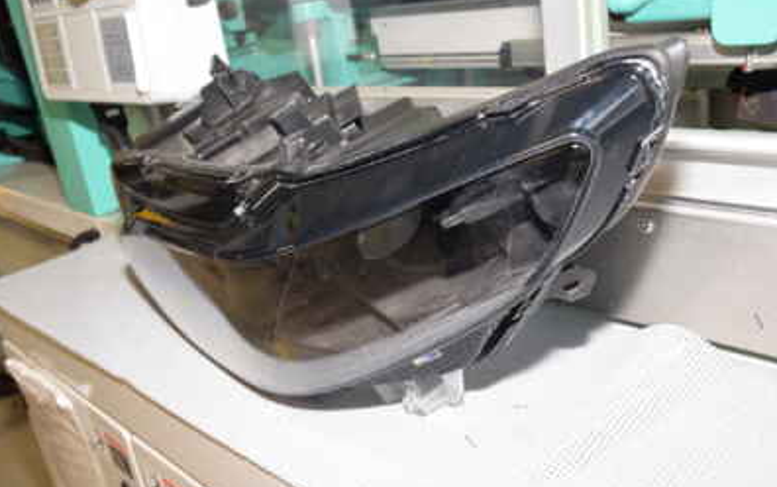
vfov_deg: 34.5
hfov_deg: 52.7
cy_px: 253
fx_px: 784
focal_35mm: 37
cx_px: 387
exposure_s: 1/100
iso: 800
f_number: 5
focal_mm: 24
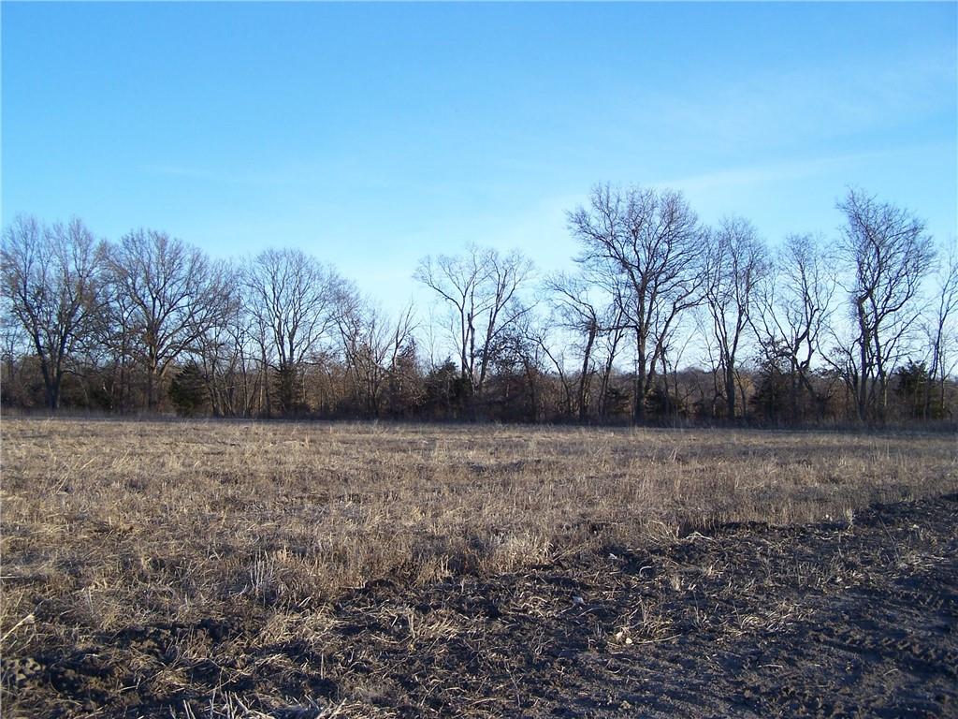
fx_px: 1052
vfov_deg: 37.7
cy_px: 360
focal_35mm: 38
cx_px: 479
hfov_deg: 49.0
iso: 80
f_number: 2.8
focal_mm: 6.3
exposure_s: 1/350
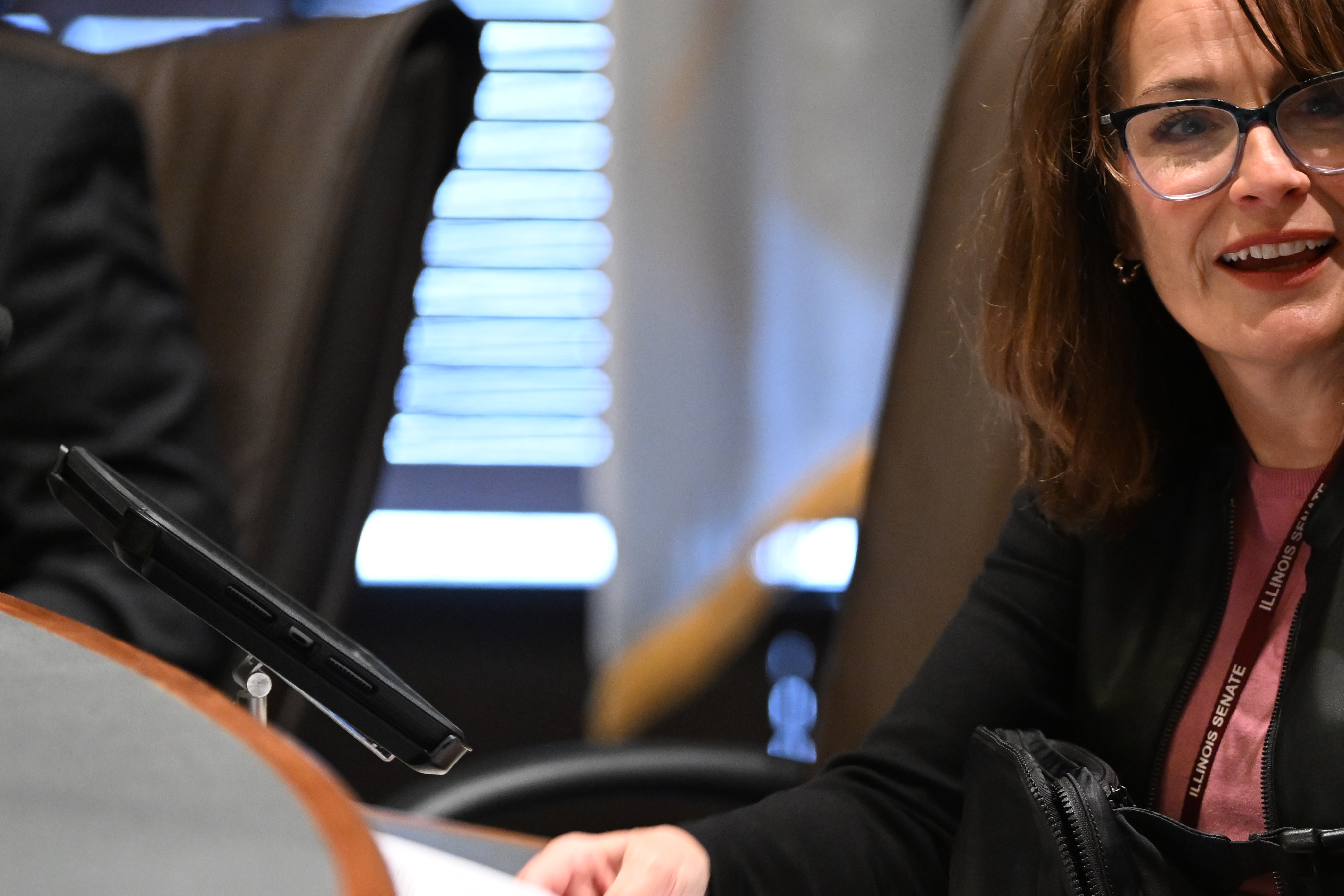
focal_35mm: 303
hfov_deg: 6.8
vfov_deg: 4.5
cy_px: 608
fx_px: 11312
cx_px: 1159
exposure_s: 1/100
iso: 3200
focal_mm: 150
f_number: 2.8
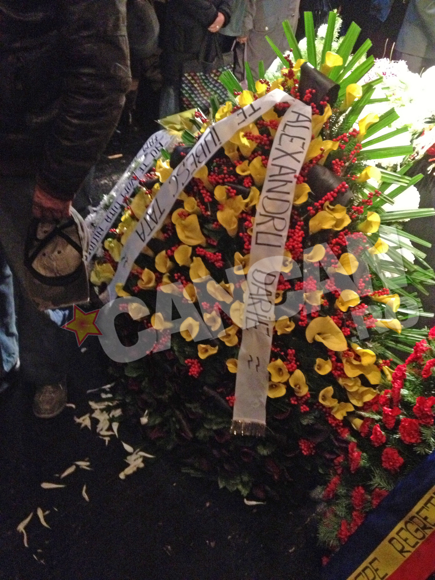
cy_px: 290
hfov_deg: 40.7
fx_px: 586
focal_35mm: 35
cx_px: 218
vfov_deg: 52.6
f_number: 2.4
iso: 800
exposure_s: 1/15
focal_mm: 4.28
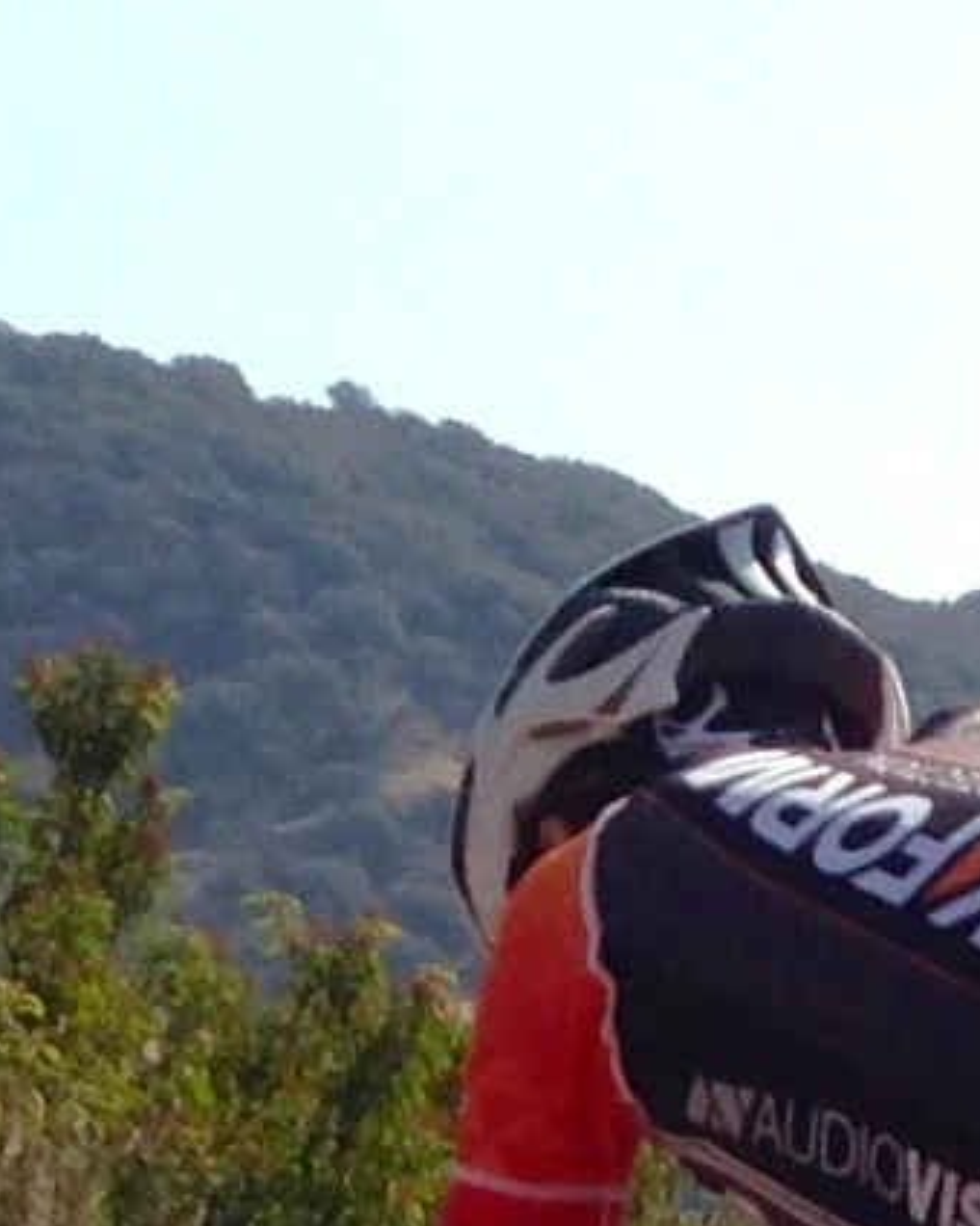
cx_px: 448
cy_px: 2695
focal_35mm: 248
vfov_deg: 7.4
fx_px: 8995
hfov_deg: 6.2
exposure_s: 1/1869
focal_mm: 4.12
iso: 50
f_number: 2.4
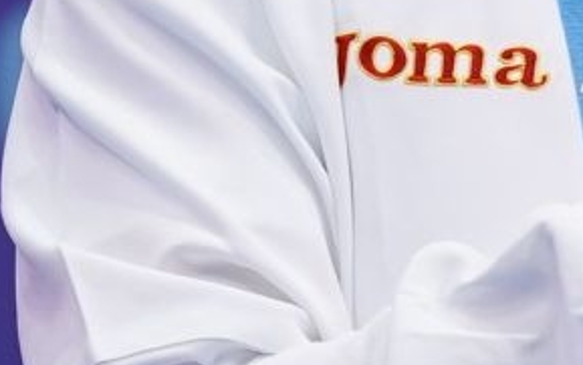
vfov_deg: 0.3
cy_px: -206
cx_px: 819
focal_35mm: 3809
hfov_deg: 0.6
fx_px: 60555
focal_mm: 400
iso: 400
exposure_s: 1/500
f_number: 2.8
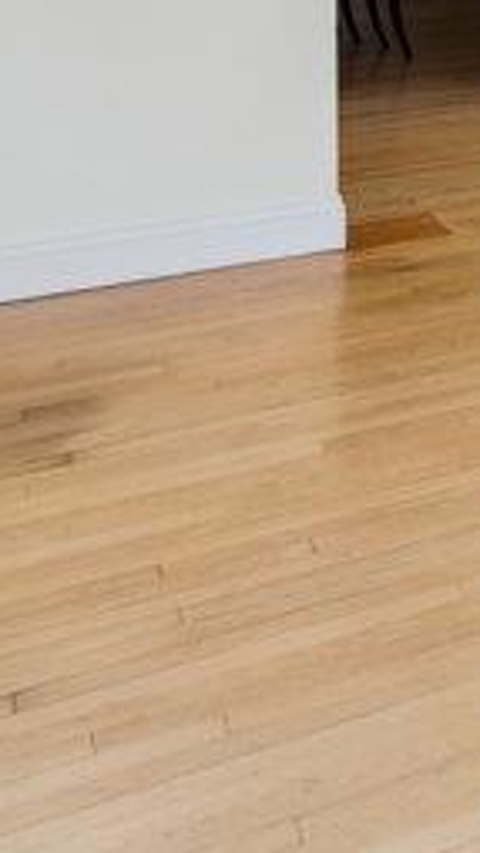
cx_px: 1239
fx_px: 1492
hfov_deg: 12.7
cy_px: -116
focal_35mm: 66
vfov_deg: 28.5
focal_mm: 16
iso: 50
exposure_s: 1/80
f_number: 5.6
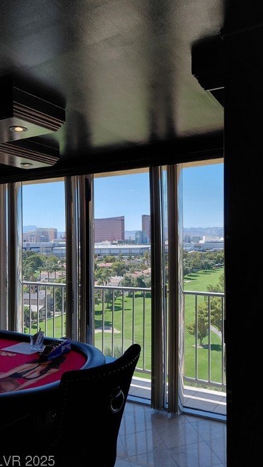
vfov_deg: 67.9
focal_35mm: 28
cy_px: 235
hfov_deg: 41.0
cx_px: 172
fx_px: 347
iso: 50
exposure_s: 1/451
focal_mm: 4.69
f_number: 1.8
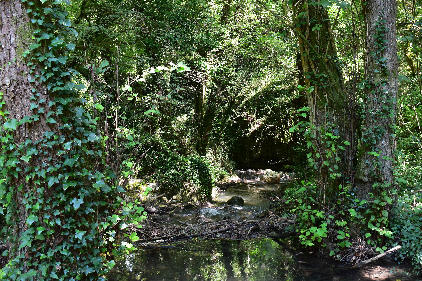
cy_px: 140
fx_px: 492
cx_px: 211
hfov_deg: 46.4
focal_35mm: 42
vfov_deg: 31.9
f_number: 6.3
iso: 450
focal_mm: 28
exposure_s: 1/15
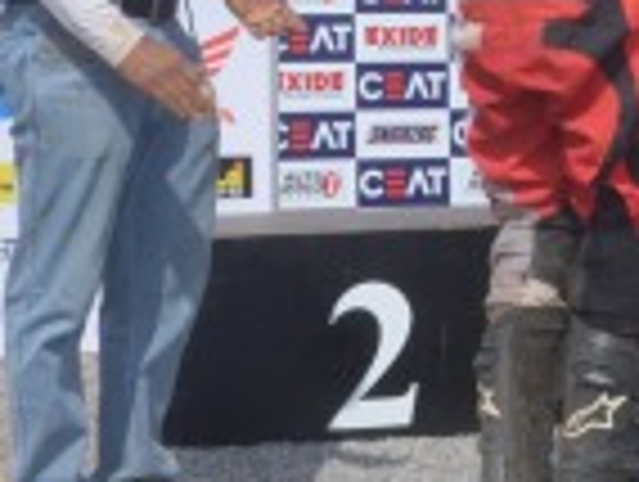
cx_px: 774
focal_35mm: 158
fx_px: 2922
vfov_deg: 9.3
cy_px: -151
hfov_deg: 12.2
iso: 320
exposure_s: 1/200
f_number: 14
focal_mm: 26
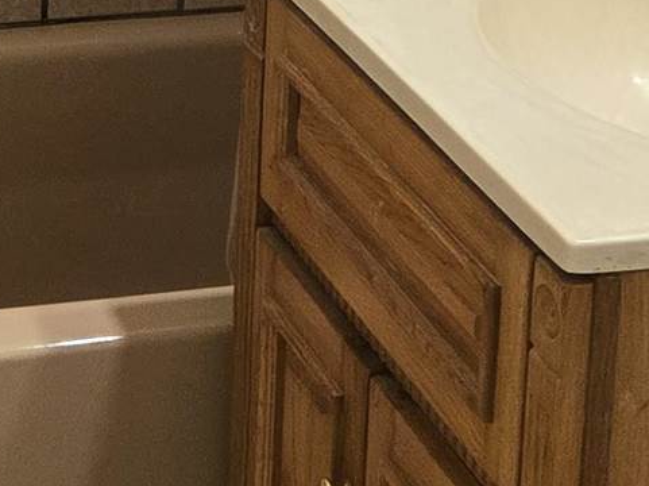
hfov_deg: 13.4
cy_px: -333
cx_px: 152
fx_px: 2754
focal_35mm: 147
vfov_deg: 9.7
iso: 250
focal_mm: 5.4
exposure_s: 1/120
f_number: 1.8
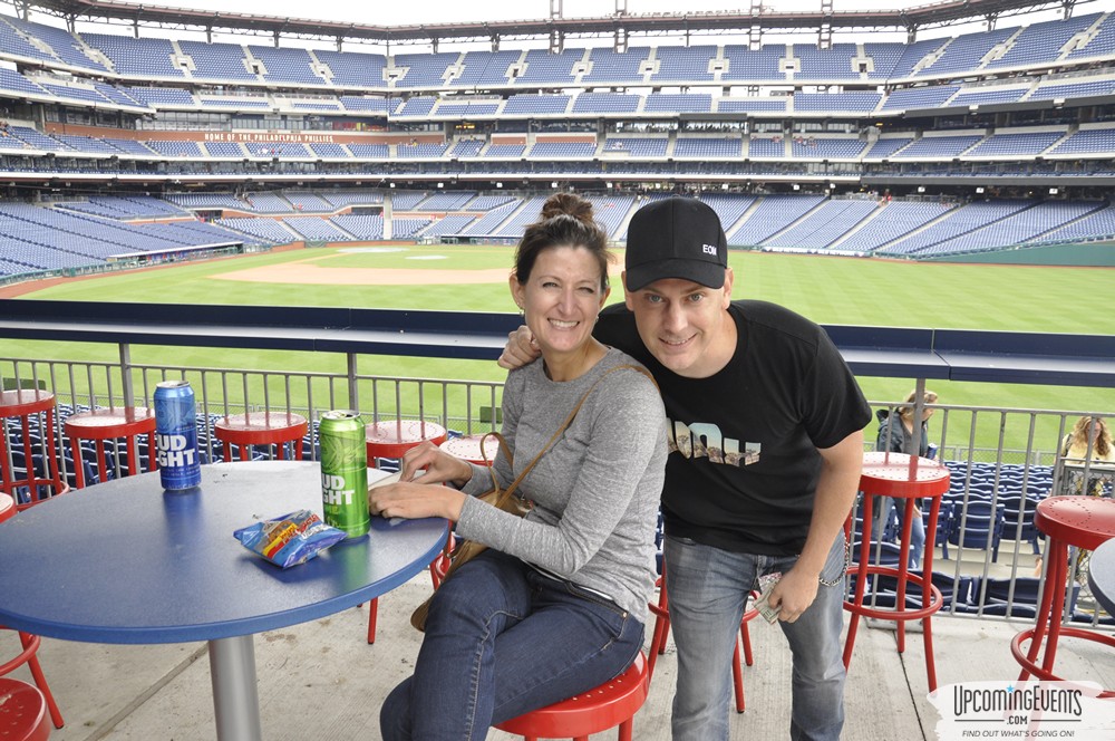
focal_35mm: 27
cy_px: 370
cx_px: 558
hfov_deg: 67.4
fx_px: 835
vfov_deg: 47.8
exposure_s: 1/60
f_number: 8
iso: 400
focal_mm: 18
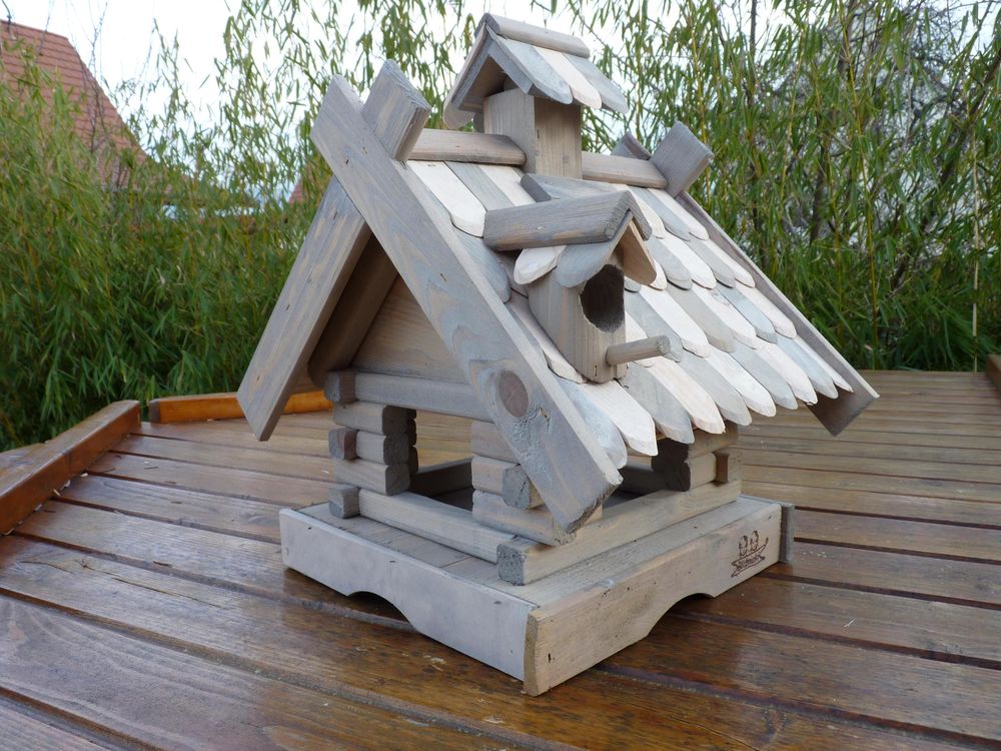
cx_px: 500
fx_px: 781
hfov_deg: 65.3
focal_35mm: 27
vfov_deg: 51.4
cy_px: 376
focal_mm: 4.8
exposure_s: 1/125
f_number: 4
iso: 80
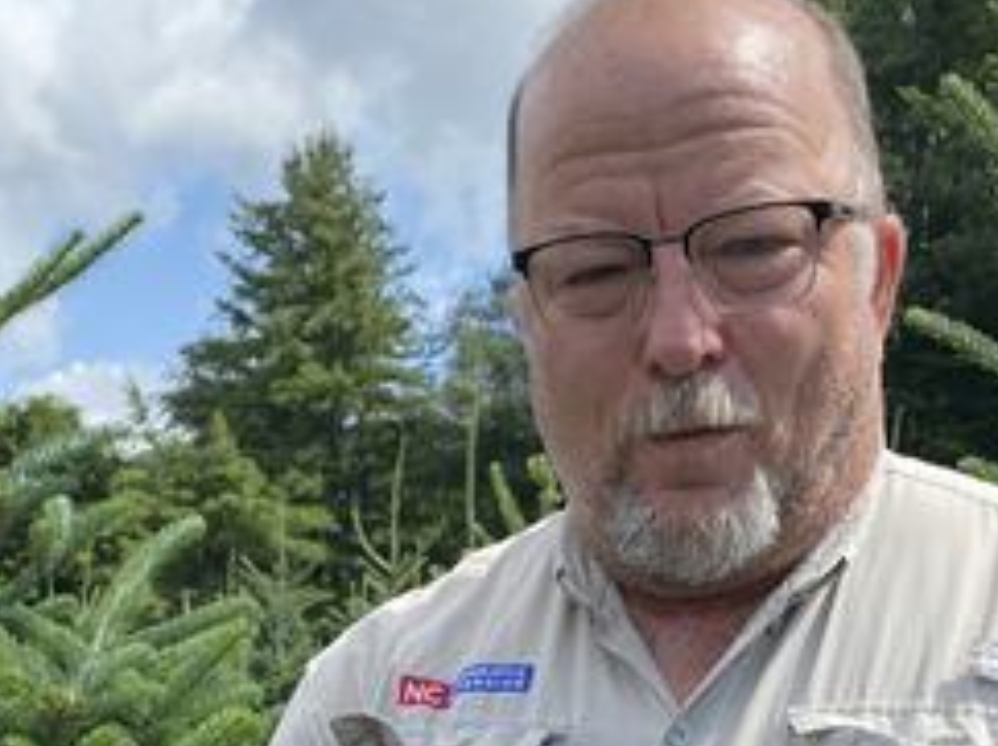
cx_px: 590
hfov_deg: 43.7
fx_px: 1238
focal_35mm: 43
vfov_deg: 33.2
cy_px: 507
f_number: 1.8
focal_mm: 4.25
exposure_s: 1/1504
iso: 32
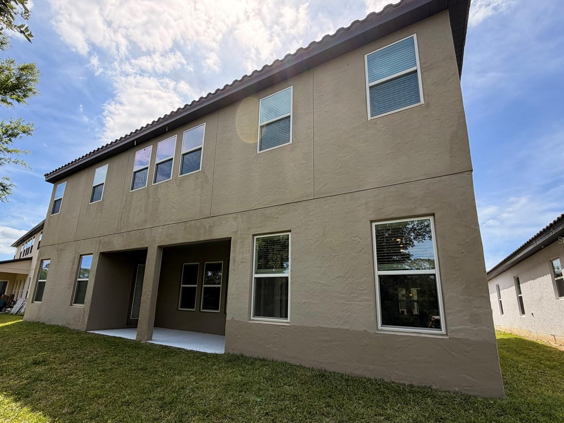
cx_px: 256
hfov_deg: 90.8
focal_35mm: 17
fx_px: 277
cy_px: 240
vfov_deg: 74.3
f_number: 2.2
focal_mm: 2.22
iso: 32
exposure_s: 1/853
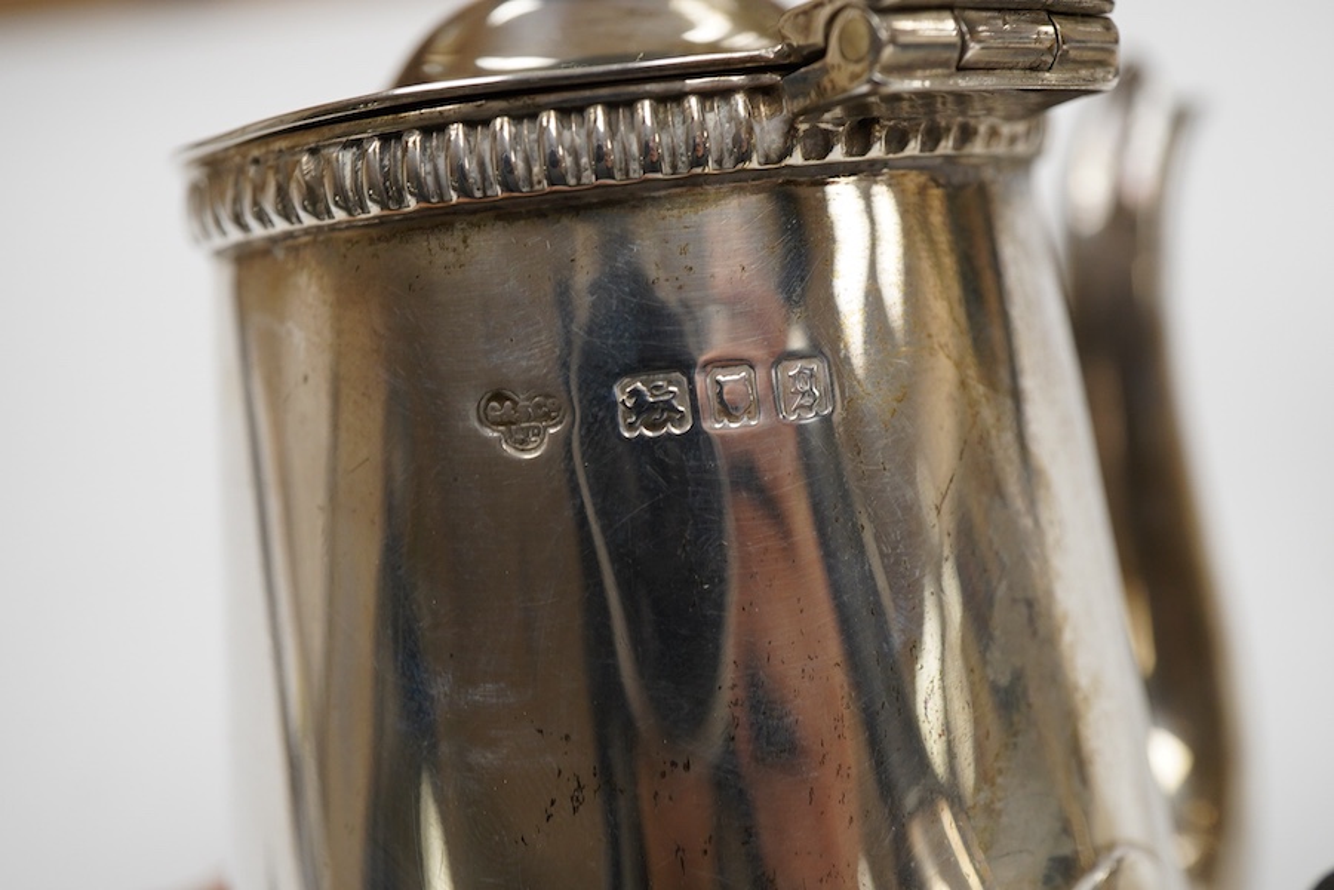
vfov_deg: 29.9
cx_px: 667
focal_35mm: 45
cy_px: 445
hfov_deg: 43.6
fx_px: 1667
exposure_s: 1/125
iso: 800
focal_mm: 30
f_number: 9
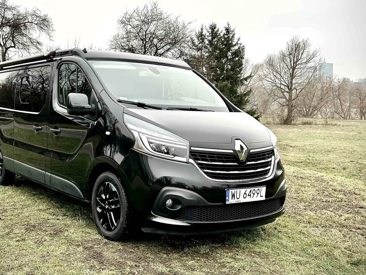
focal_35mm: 38
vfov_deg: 37.4
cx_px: 160
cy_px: 98
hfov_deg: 48.9
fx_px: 402
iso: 32
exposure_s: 1/121
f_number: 1.5
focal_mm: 5.7
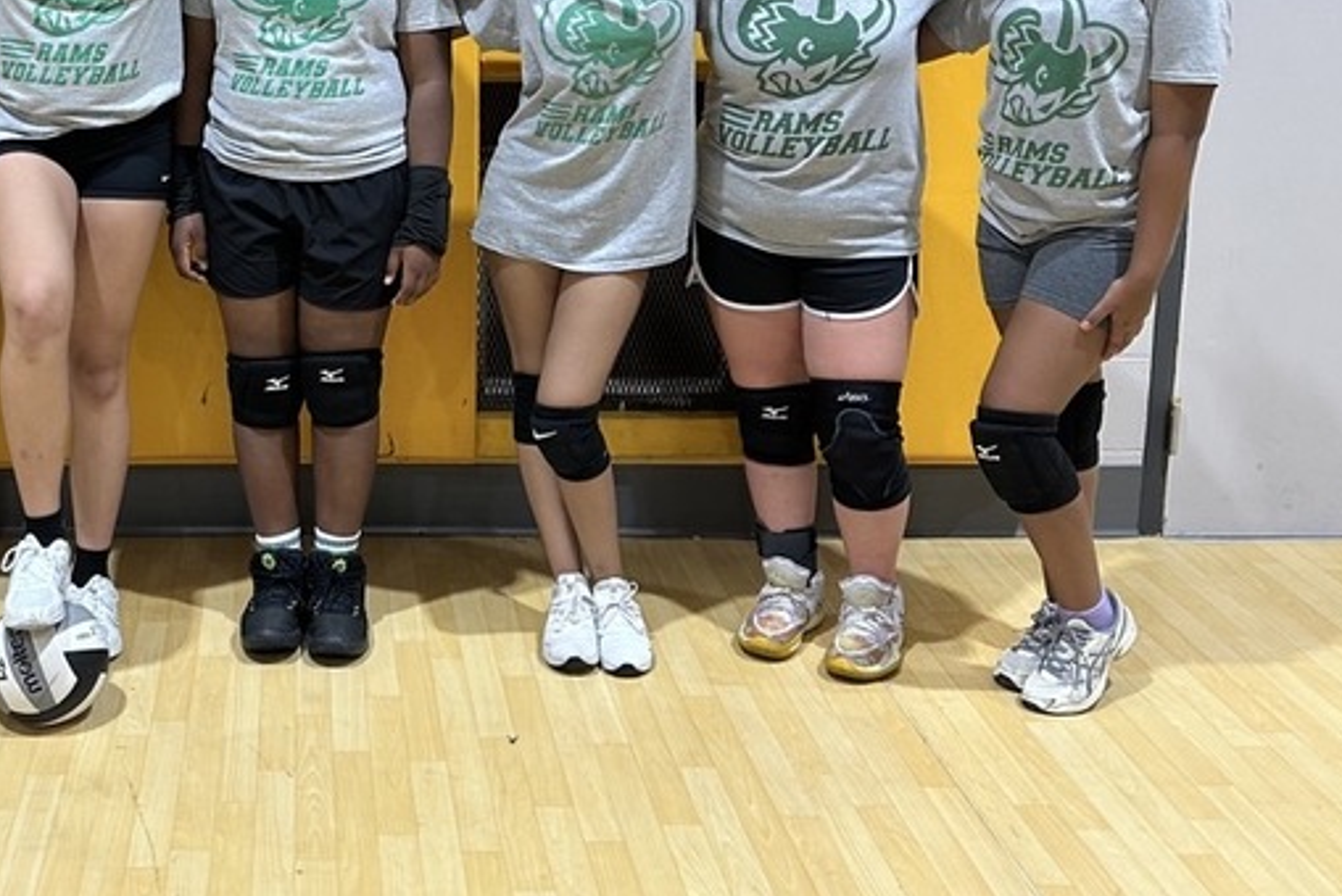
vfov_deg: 27.1
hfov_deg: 38.8
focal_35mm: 49
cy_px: 203
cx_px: 274
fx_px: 1828
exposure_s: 1/120
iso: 200
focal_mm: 6.86
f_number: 1.78
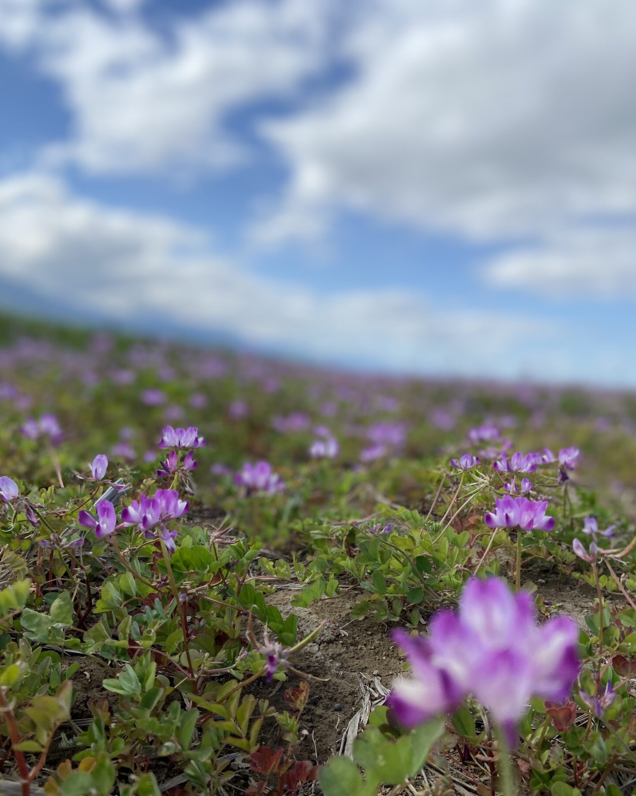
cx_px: 324
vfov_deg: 62.1
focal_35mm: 28
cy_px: 436
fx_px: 659
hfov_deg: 51.5
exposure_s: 1/2890
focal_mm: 4.25
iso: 32
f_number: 1.8
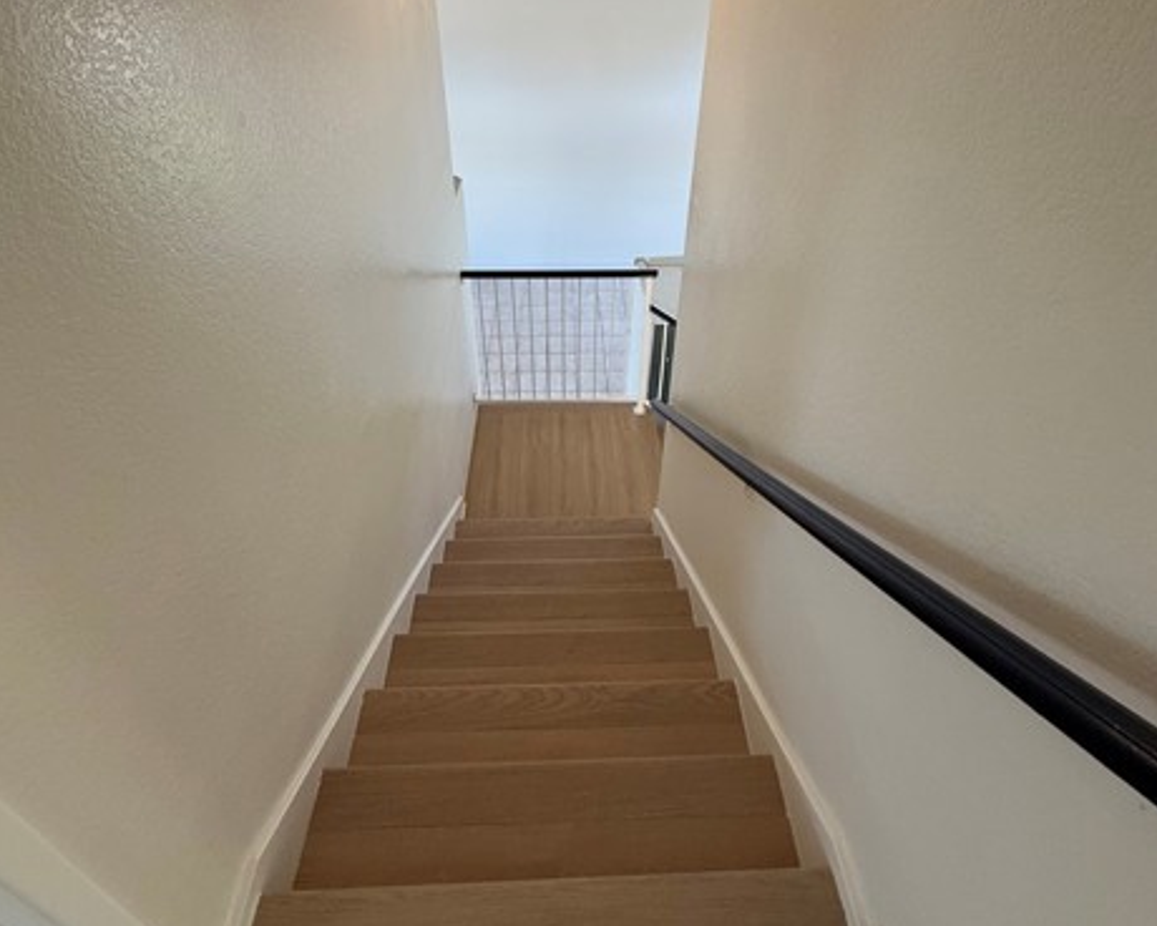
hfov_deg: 83.3
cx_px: 584
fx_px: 651
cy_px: 292
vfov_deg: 68.4
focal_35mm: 19
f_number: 2.2
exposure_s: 1/99
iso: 125
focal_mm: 2.22
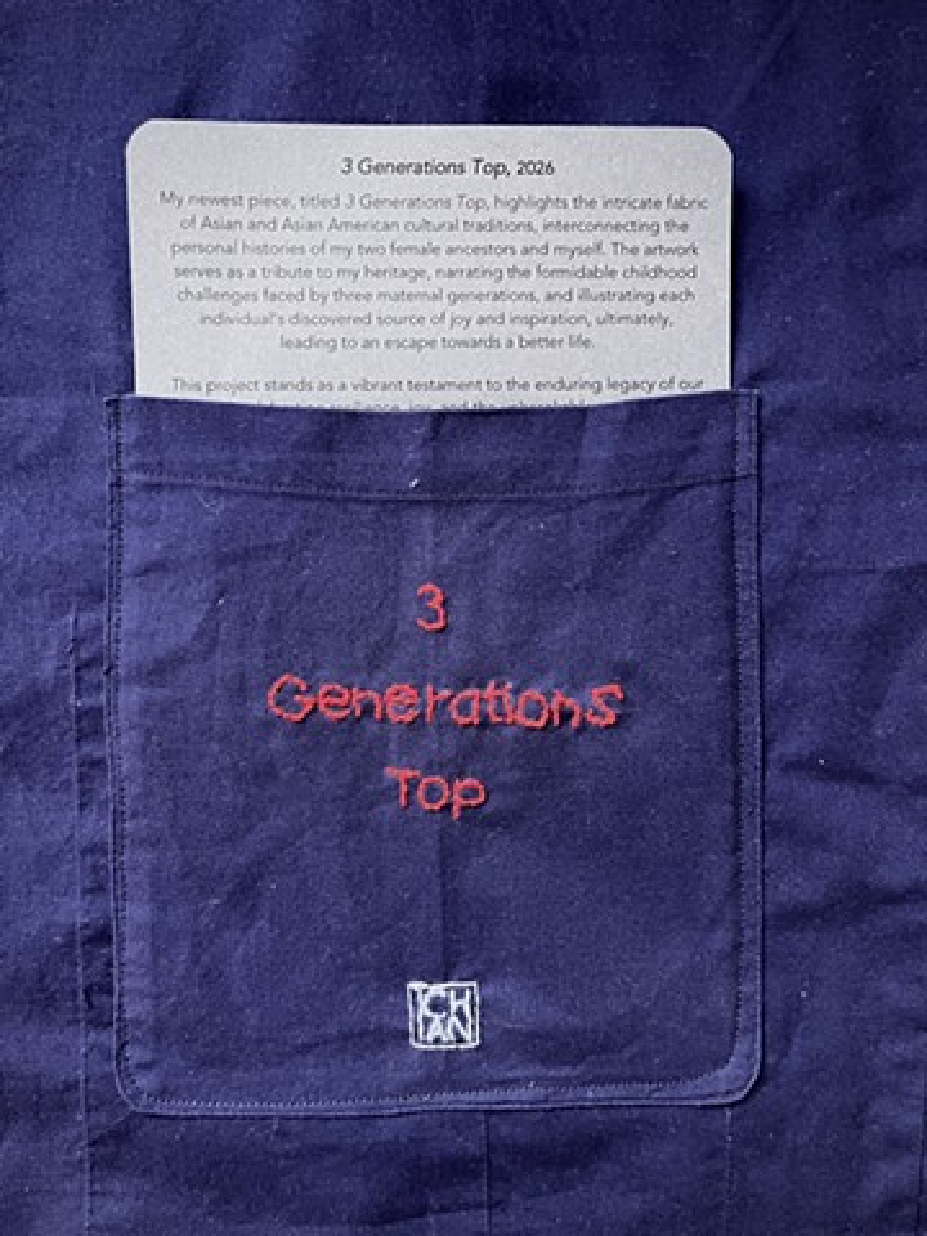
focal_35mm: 26
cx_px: 464
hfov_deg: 53.1
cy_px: 618
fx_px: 928
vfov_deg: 67.3
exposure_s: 1/44
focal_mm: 5.1
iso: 500
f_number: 1.6
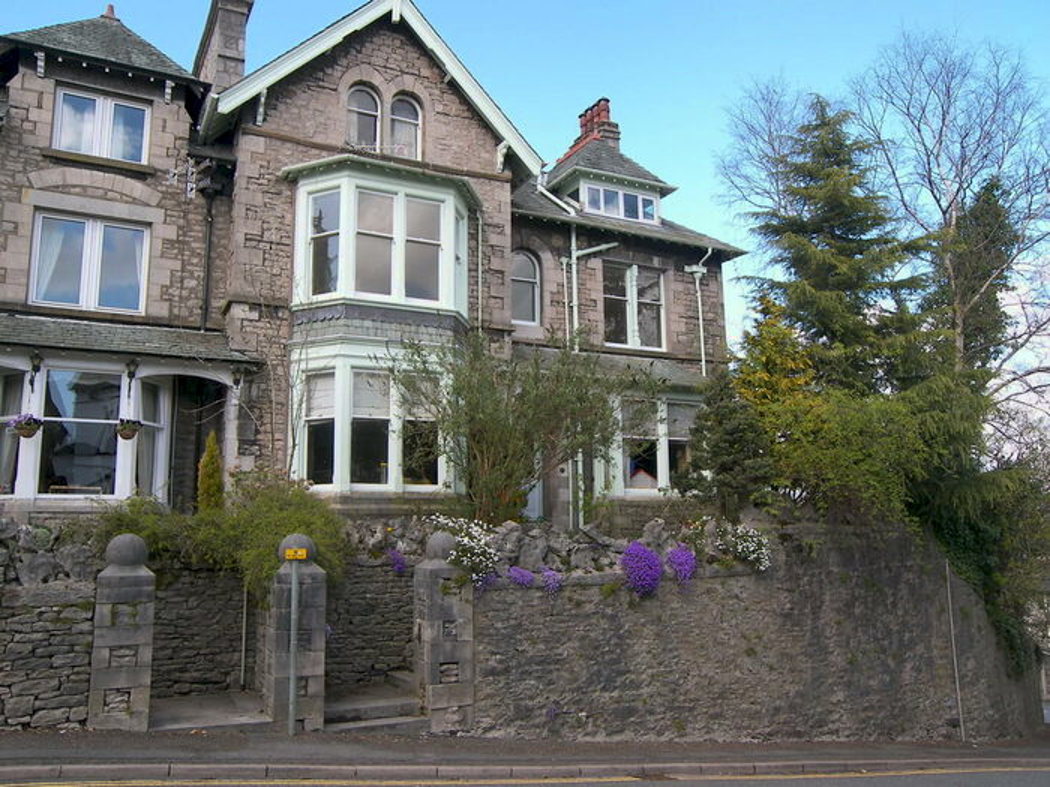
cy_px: 394
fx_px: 849
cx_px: 525
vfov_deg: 49.7
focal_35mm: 28
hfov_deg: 63.4
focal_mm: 5.9
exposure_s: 1/250
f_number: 2.8
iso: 50
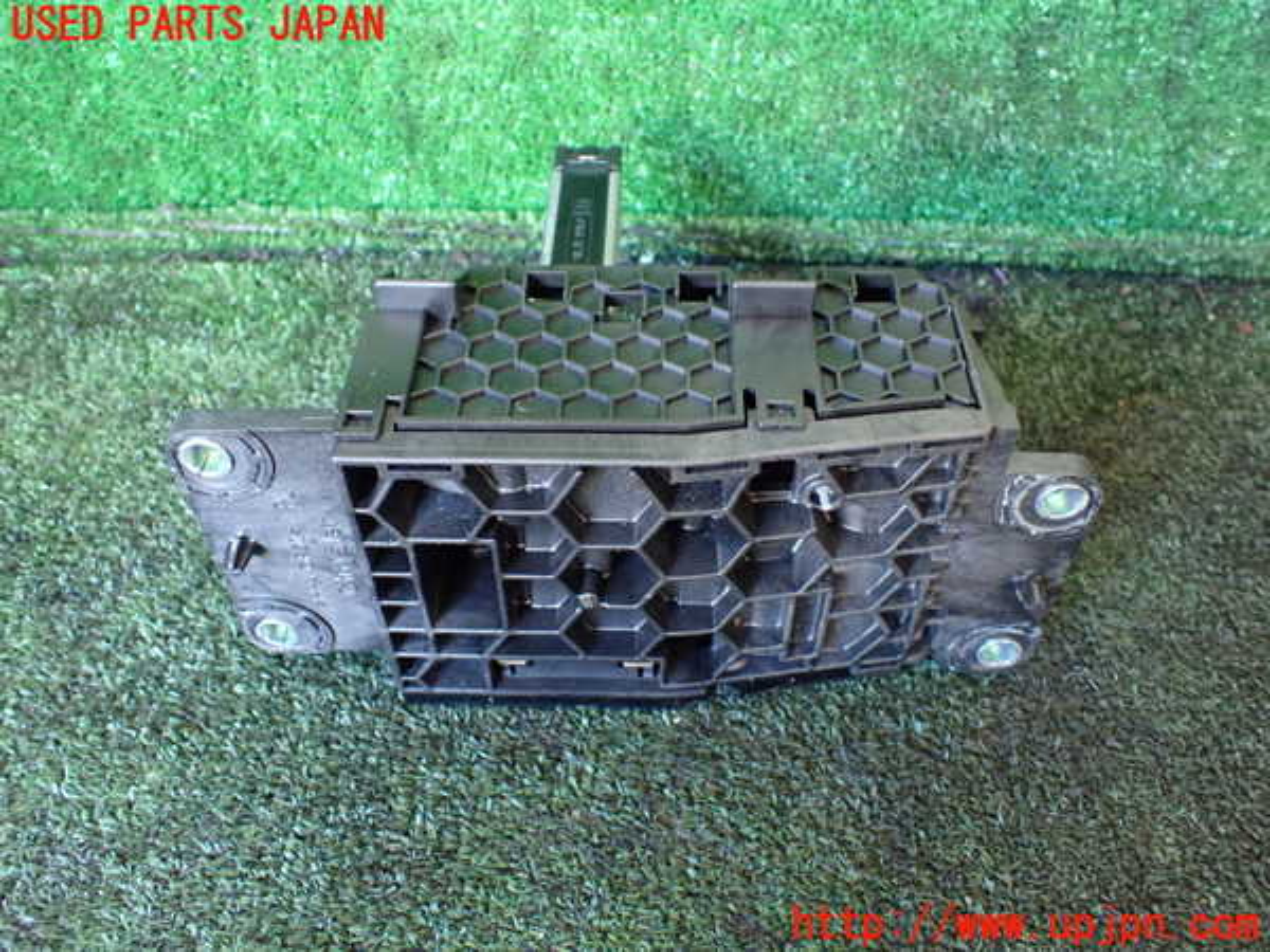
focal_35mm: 30
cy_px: 476
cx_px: 635
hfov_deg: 60.0
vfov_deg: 46.8
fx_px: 1101
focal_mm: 5.4
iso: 1000
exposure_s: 1/30
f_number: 2.3
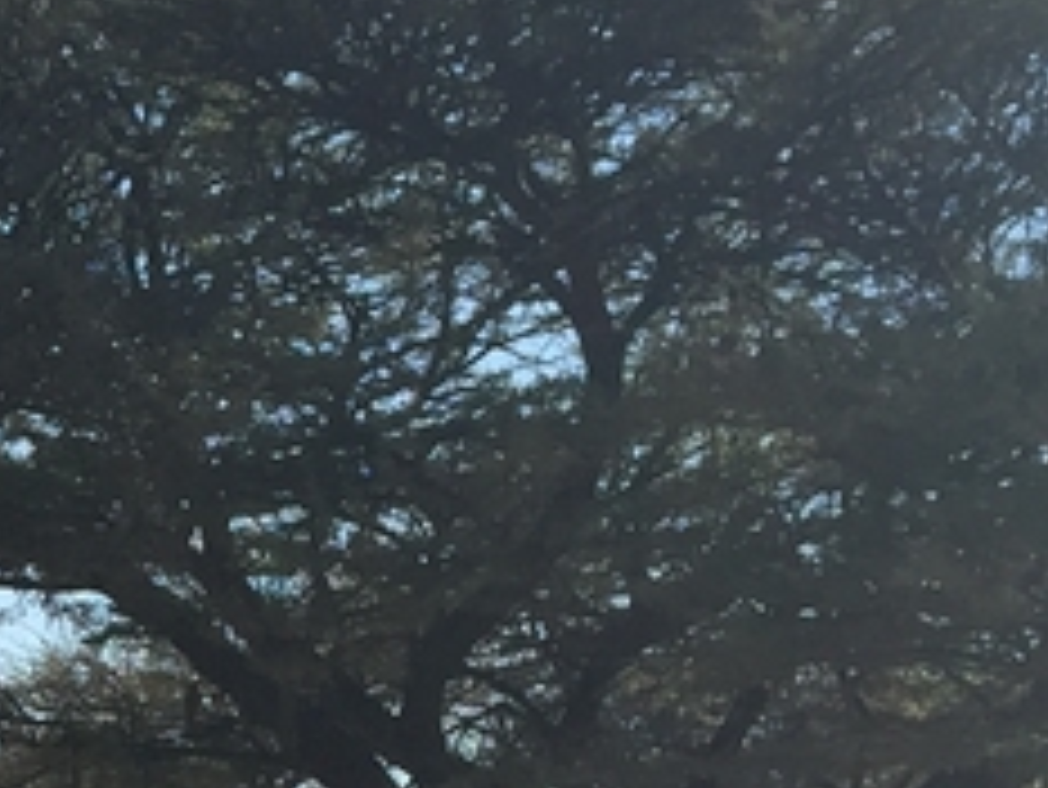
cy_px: 1414
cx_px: -823
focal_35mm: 159
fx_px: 4816
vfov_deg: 8.9
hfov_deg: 11.5
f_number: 2.2
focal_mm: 4.15
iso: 32
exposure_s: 1/1412
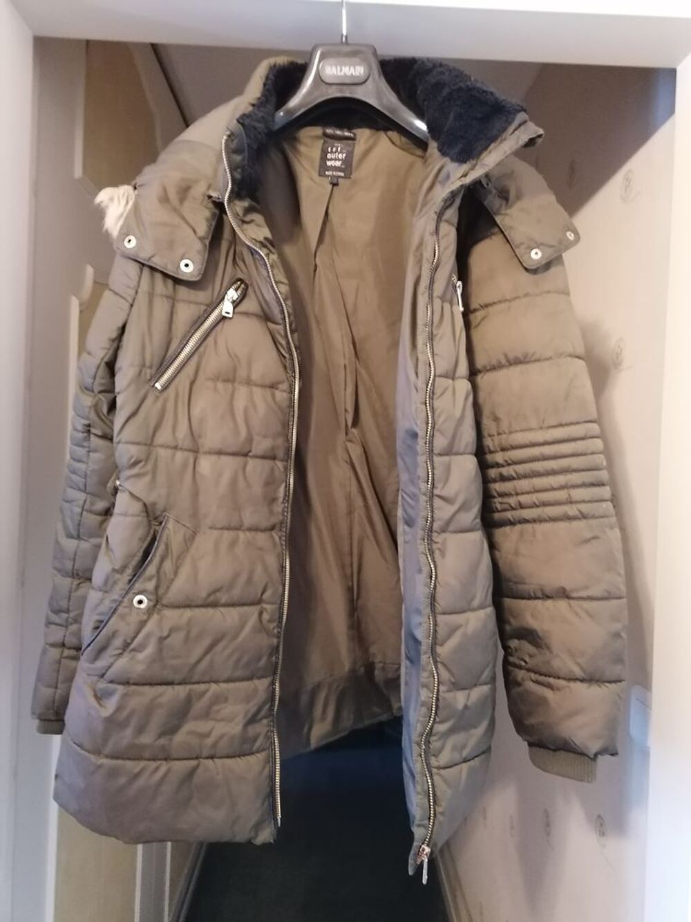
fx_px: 719
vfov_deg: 65.3
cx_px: 346
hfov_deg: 51.4
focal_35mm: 27
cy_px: 461
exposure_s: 1/16.7
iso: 1250
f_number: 1.8
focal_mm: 4.75
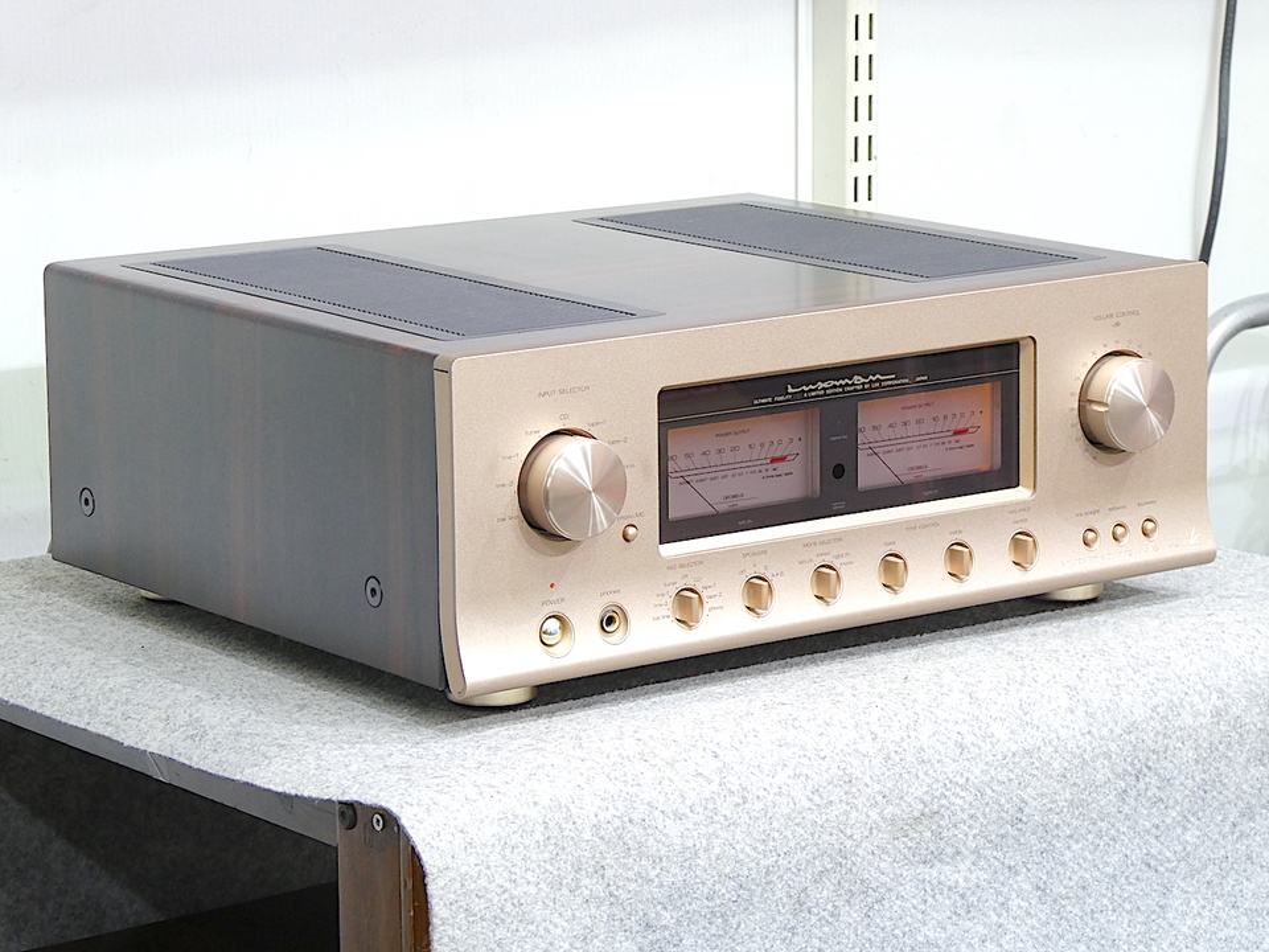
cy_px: 476
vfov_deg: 12.9
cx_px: 634
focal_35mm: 115
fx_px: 4216
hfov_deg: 17.1
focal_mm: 20.6
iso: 200
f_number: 5.1
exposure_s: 1/4
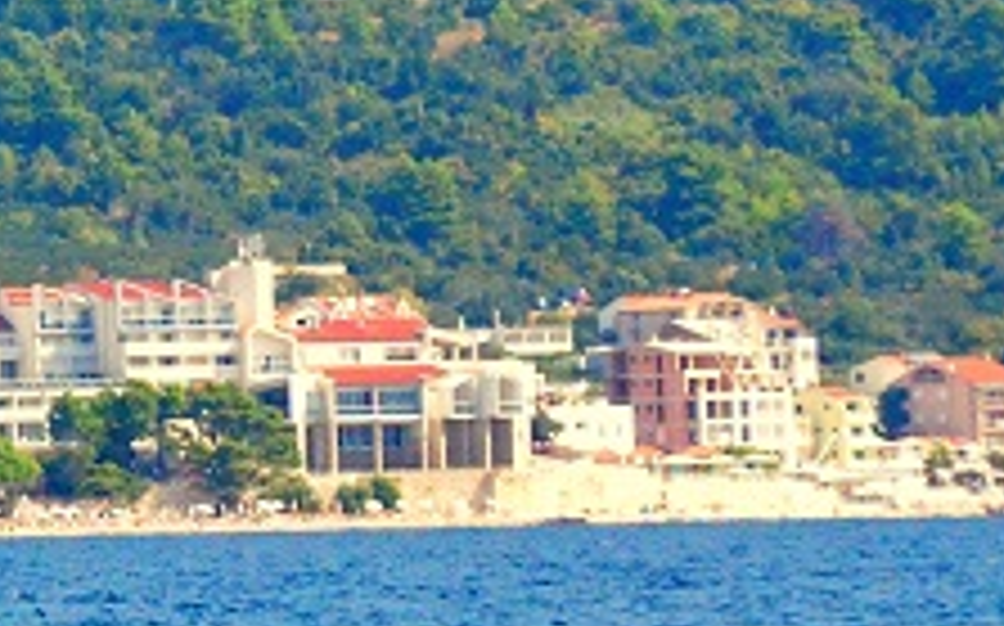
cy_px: -236
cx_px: -862
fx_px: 30822
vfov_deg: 1.2
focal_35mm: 1127
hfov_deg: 1.9
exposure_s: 1/8000
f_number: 5
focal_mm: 165
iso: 3600
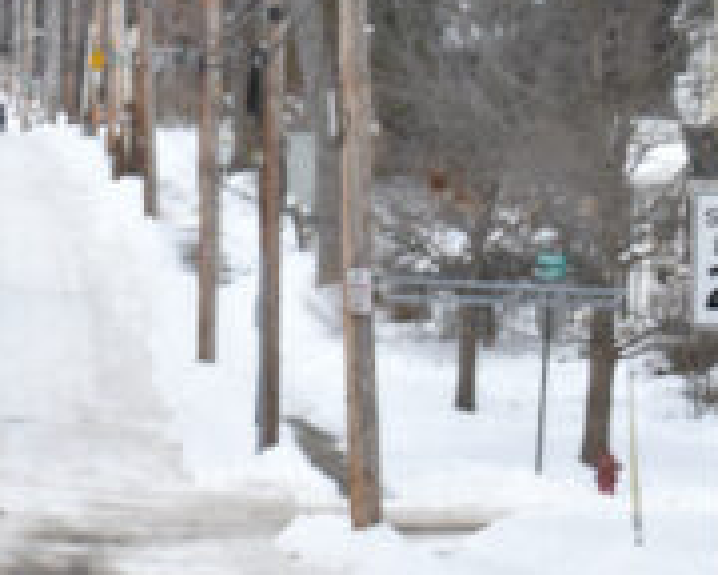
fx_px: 7034
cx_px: -168
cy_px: 327
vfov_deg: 4.7
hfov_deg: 5.8
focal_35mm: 331
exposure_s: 1/100
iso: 1000
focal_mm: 55
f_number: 36
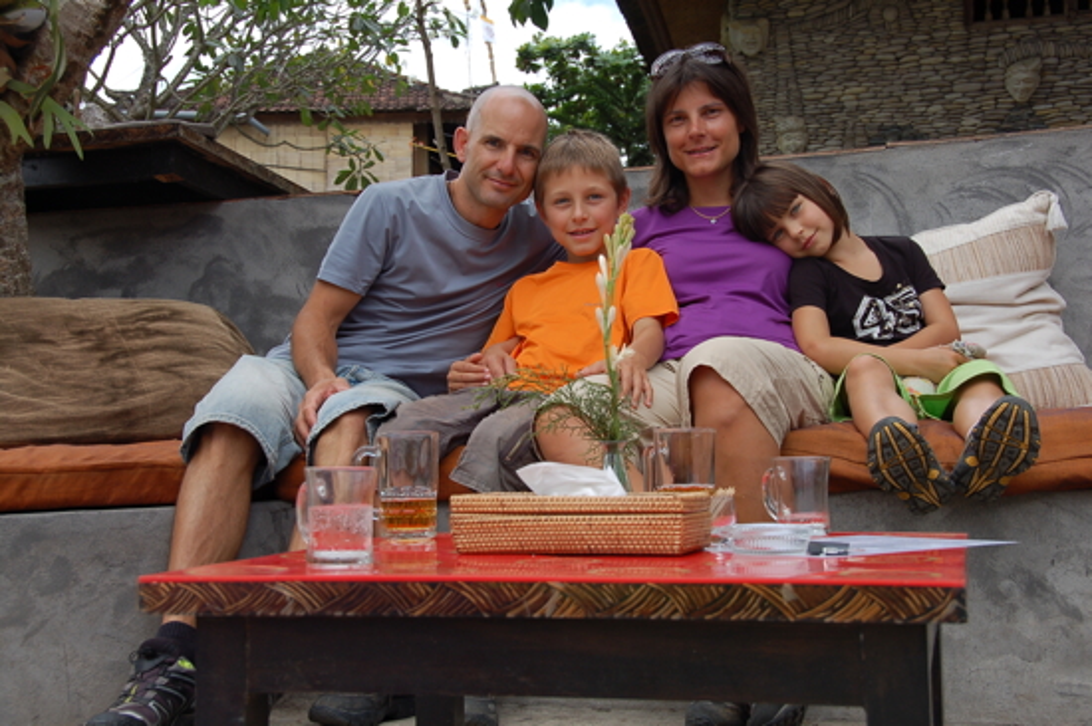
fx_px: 1591
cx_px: 546
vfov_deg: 25.7
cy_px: 363
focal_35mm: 52
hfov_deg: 37.9
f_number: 7.1
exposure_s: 1/200
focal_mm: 35
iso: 200
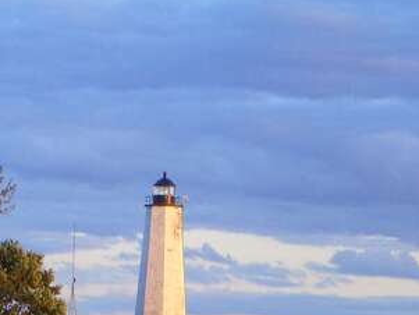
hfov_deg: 8.4
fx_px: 2834
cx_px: 111
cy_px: 367
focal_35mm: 234
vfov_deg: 6.3
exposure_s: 1/80
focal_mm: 14.6
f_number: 4.4
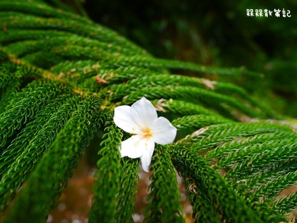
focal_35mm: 30
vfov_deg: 46.9
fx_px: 258
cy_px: 112
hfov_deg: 59.9
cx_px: 148
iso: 160
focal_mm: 15
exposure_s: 1/400
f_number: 3.5
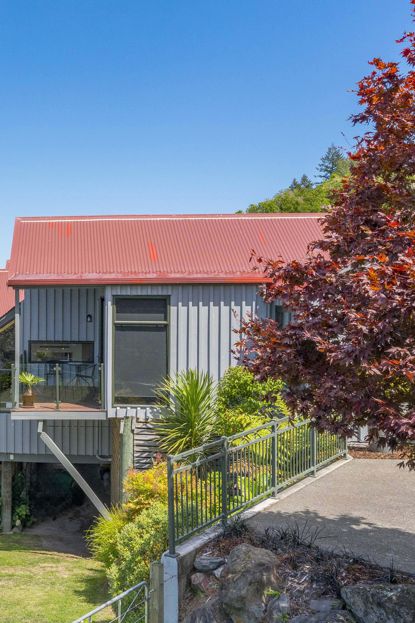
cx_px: -23
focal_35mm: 38
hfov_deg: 31.4
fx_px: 664
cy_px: 333
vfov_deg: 50.2
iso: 640
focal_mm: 18.2
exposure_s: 1/1600
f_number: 9
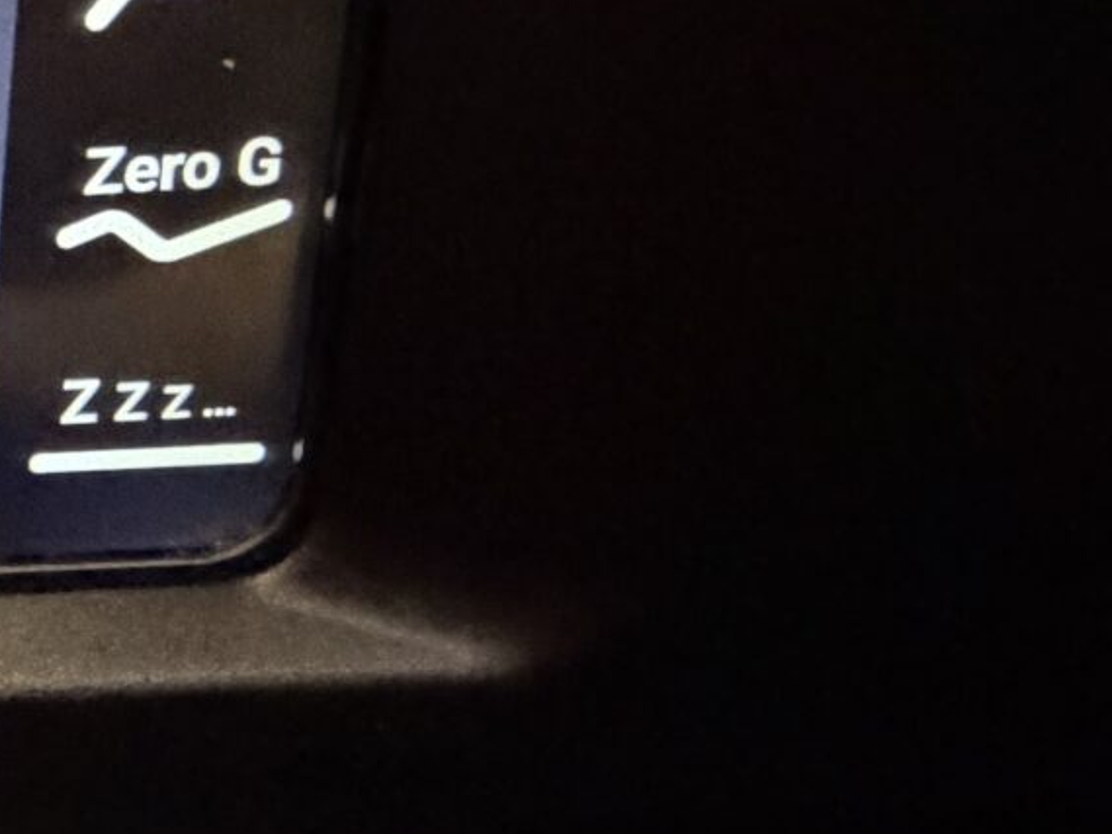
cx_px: -1077
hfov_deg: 19.2
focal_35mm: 63
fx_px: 2024
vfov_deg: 23.3
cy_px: 389
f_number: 2.2
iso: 1600
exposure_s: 1/35
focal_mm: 2.22
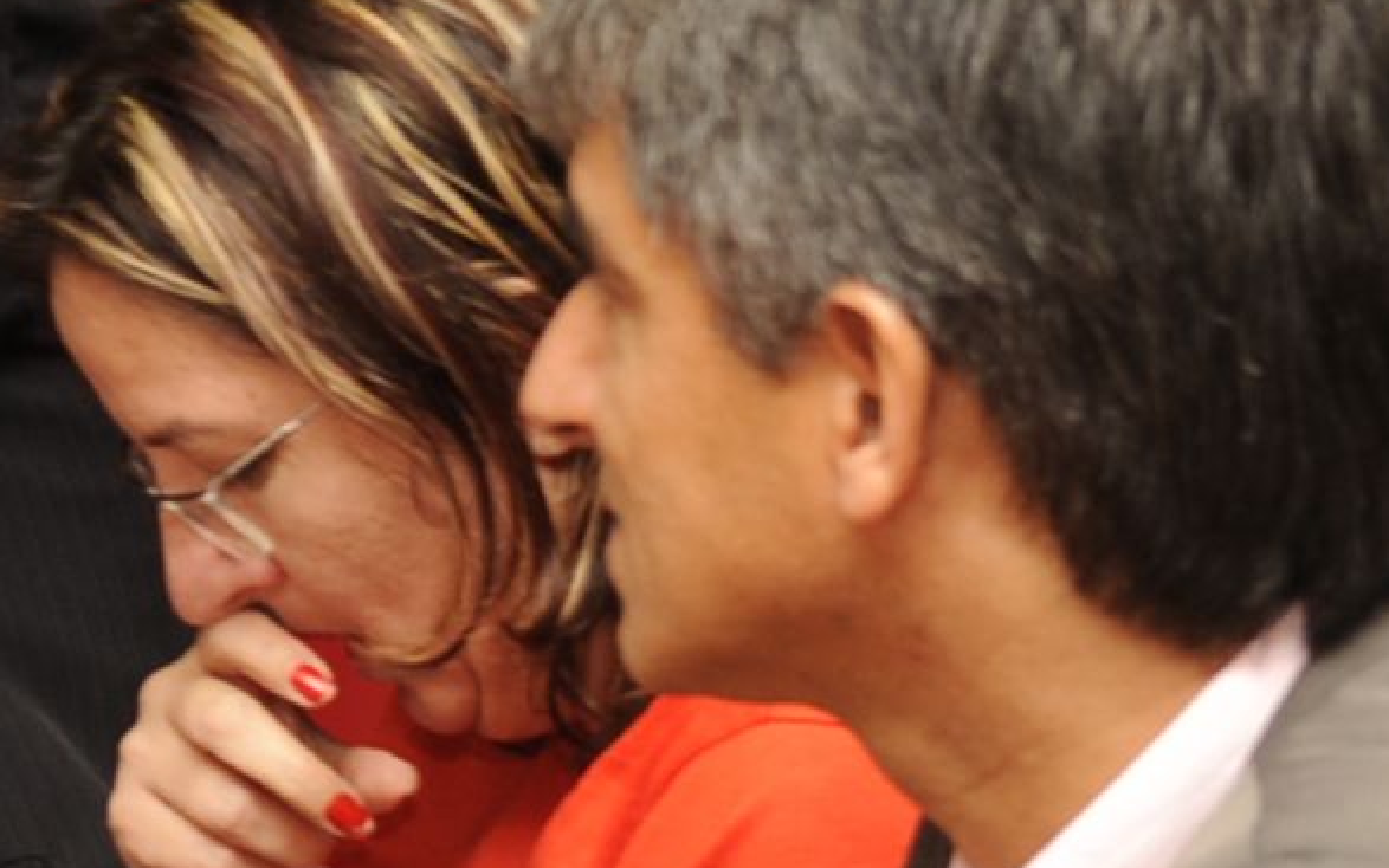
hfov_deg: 6.6
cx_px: -1931
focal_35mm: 304
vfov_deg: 4.3
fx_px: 11509
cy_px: -284
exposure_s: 1/60
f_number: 5.6
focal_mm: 55
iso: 400
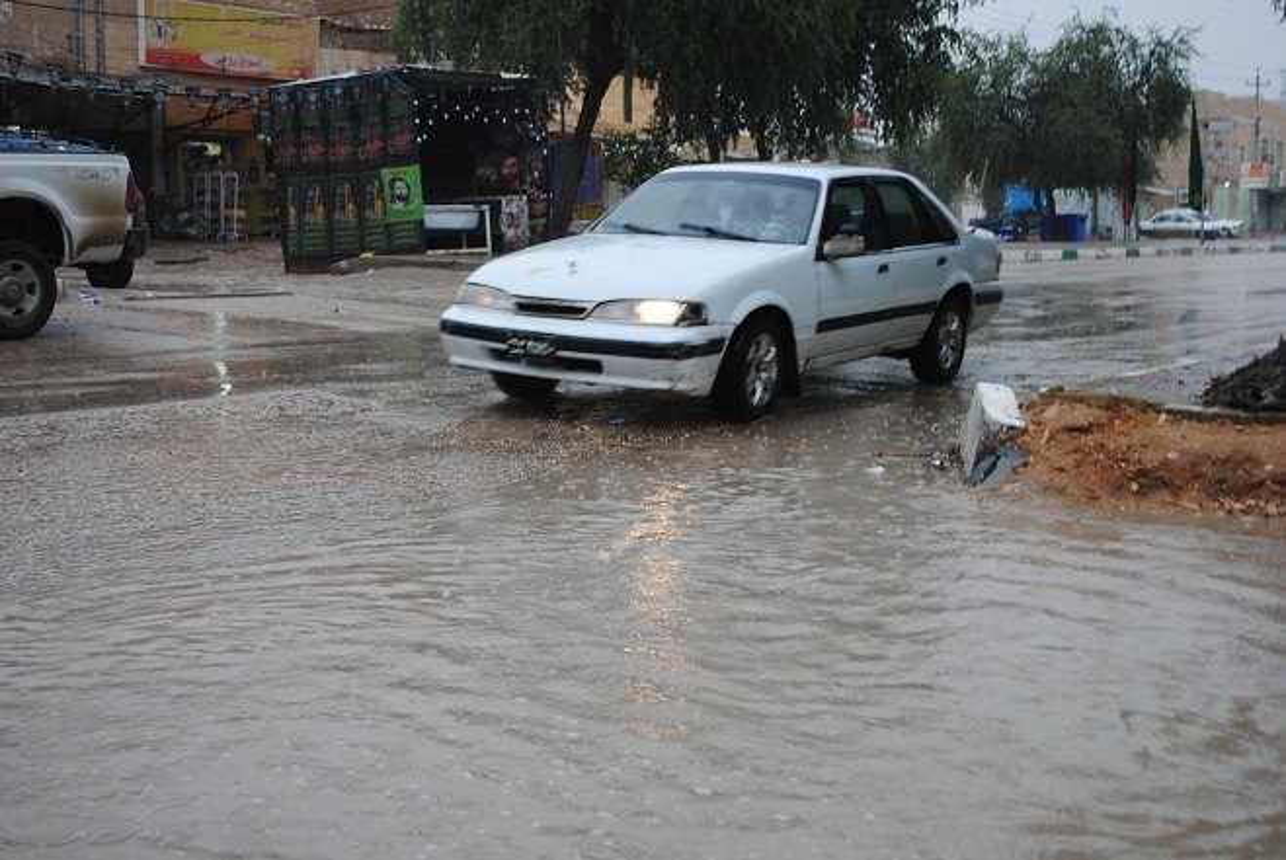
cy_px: 430
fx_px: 1717
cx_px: 643
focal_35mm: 48
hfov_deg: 41.1
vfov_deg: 28.1
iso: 200
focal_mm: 32
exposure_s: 1/60
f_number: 4.8
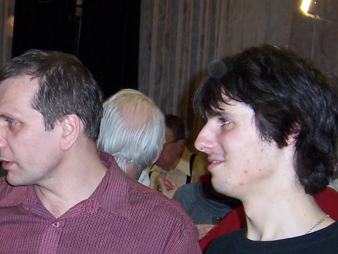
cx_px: 12
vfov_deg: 16.0
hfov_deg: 20.7
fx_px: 898
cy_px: 174
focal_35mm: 92
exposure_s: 1/60
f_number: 2.8
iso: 125
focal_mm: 6.2
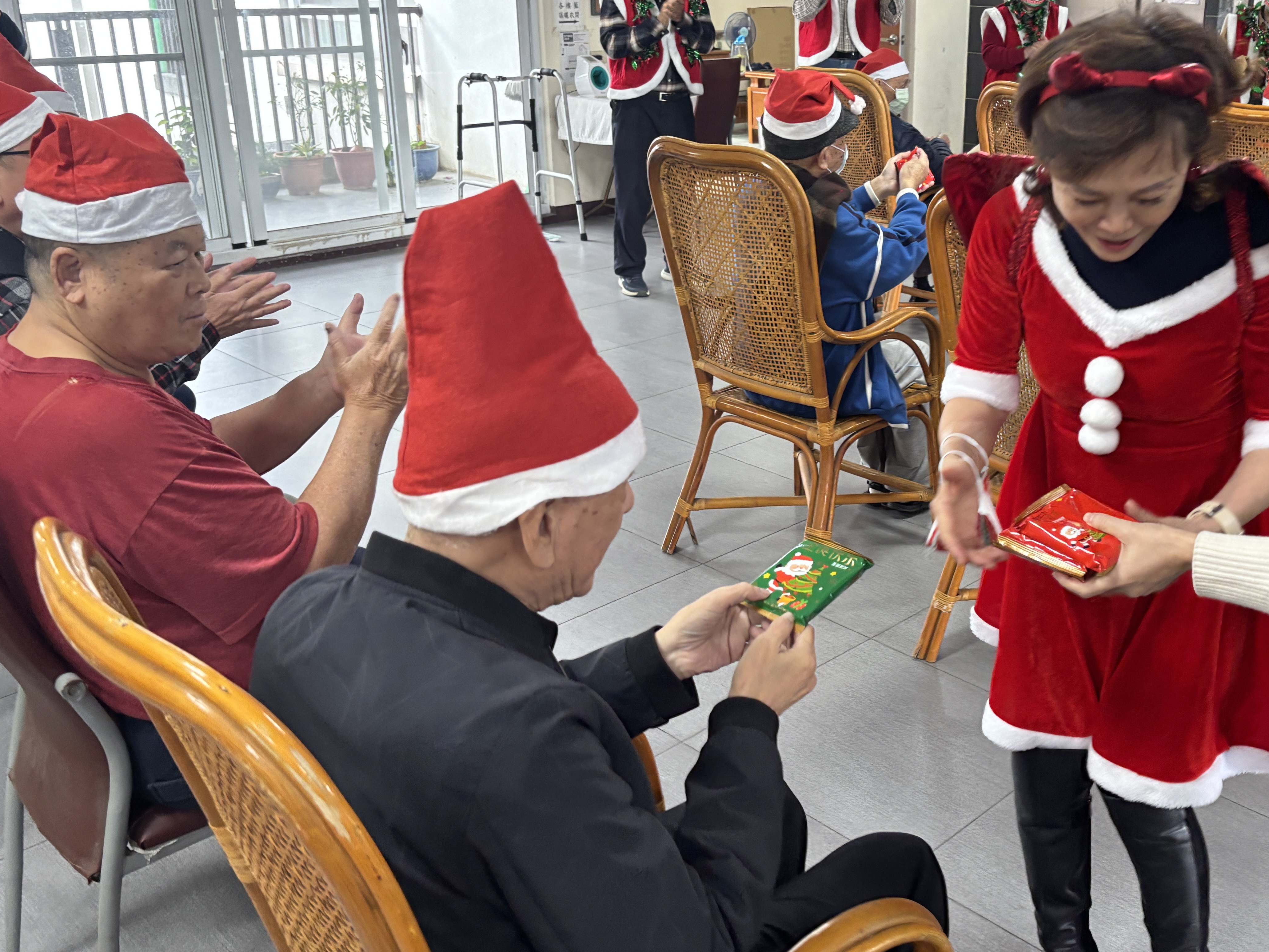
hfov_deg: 50.6
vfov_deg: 39.6
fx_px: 1320
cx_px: 822
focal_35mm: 36
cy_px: 416
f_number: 1.6
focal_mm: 5.96
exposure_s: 1/60
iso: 160
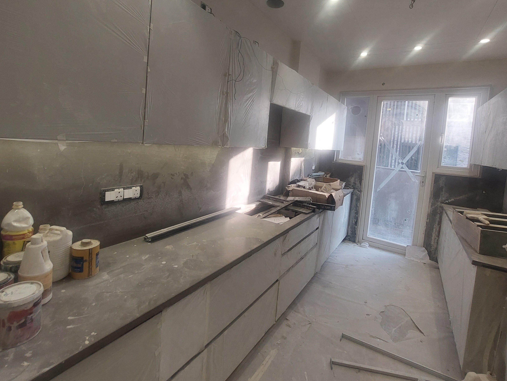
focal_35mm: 16
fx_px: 234
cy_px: 152
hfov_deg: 94.5
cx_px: 249
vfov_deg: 77.2
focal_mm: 1.74
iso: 80
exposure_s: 1/100
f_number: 2.2
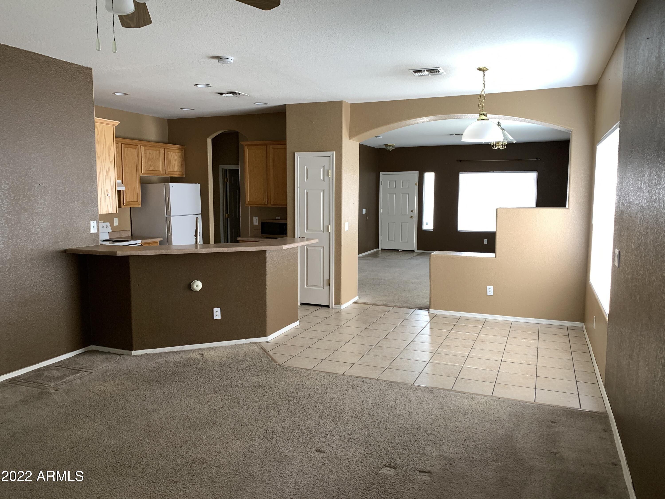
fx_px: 499
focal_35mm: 26
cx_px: 332
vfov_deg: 53.1
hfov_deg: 67.3
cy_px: 250
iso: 100
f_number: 1.8
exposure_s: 1/68
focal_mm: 4.25
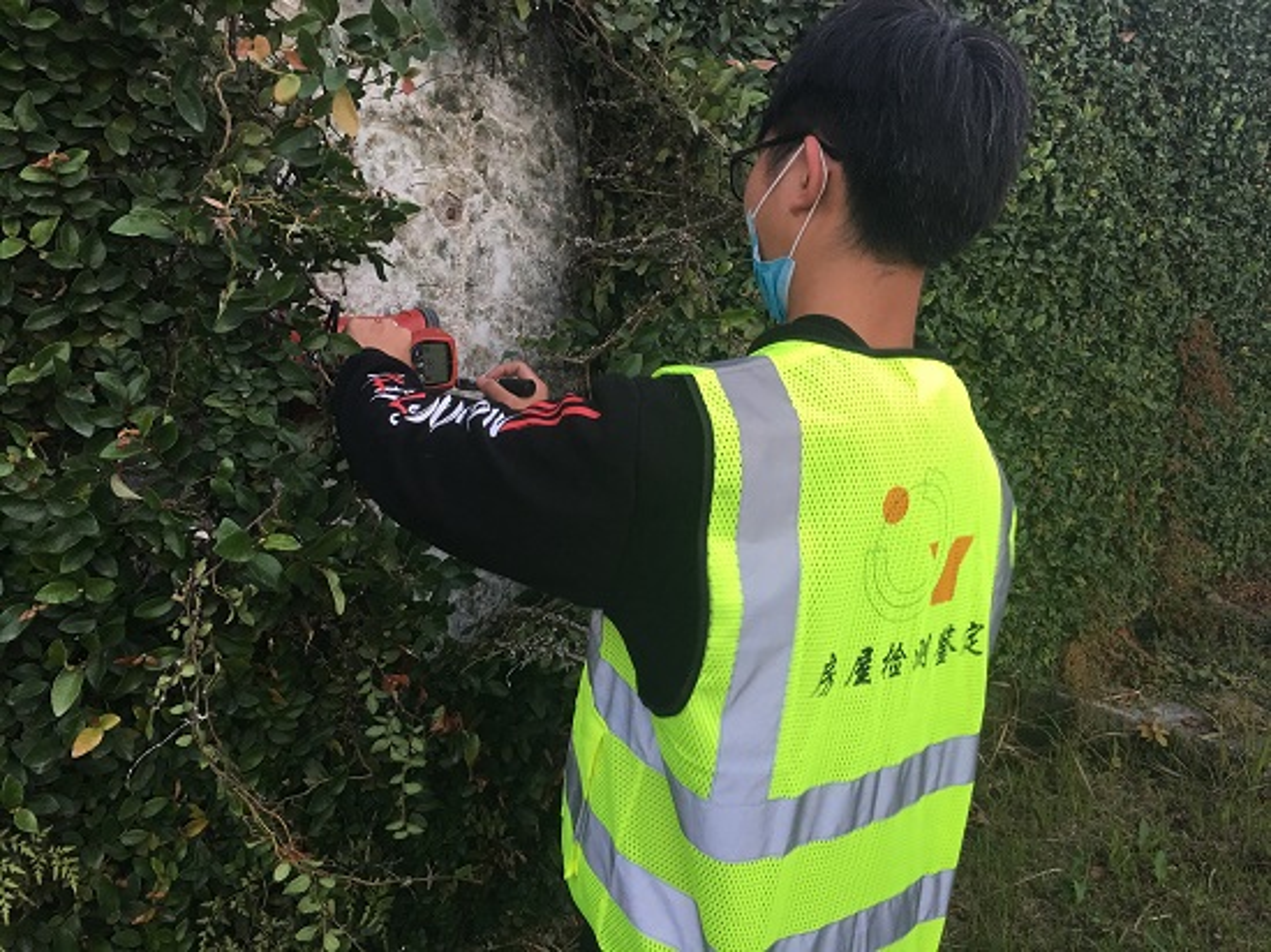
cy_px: 476
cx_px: 636
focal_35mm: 29
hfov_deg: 61.7
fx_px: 1064
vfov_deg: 48.2
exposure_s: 1/33
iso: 50
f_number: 2.2
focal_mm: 4.15
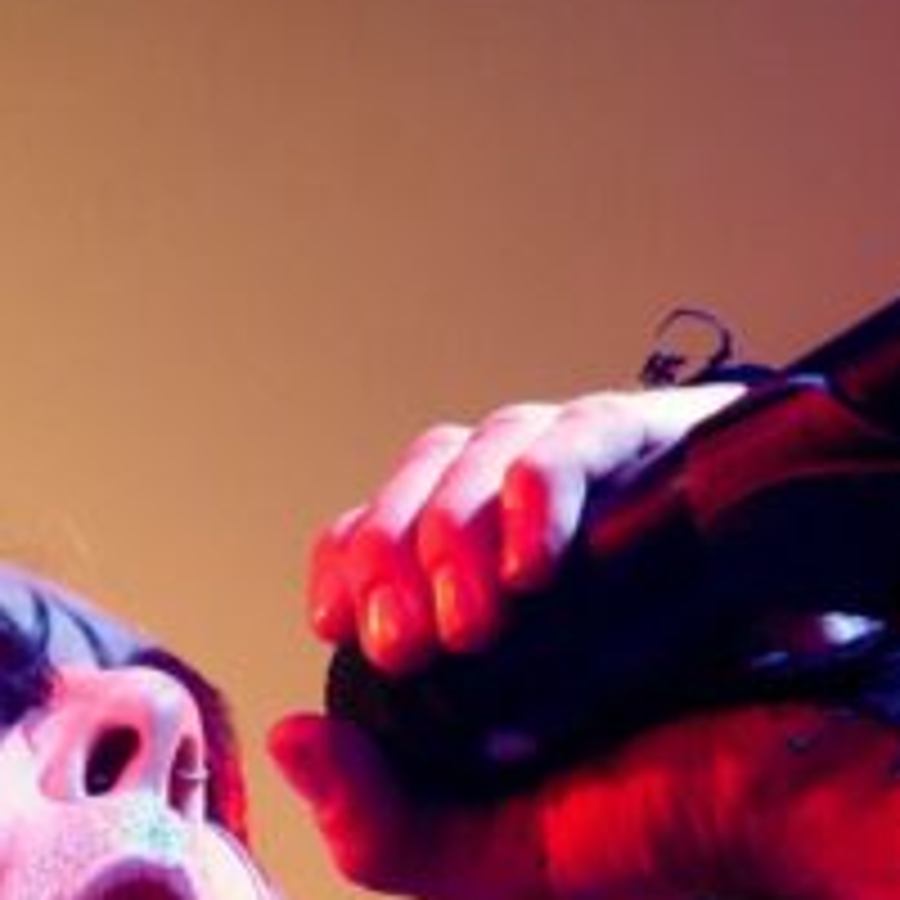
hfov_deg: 5.4
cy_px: 1084
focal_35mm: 323
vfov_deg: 5.4
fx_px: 9501
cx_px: -364
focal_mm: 66
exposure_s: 1/125
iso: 3200
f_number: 5
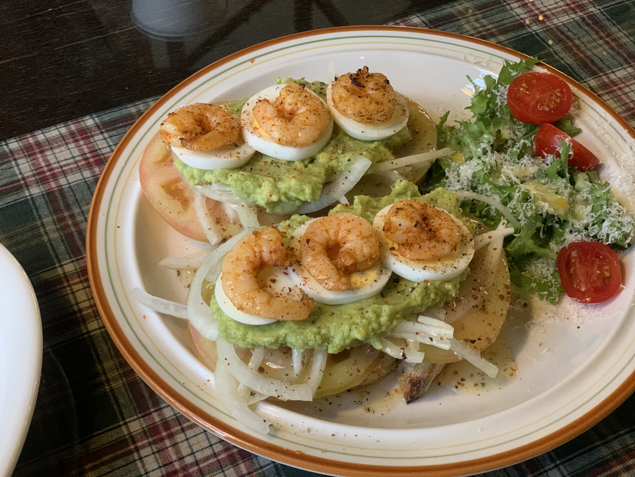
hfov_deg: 36.8
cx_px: 318
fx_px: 954
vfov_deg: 28.0
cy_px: 238
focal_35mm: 52
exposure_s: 1/60
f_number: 2.4
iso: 400
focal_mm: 6
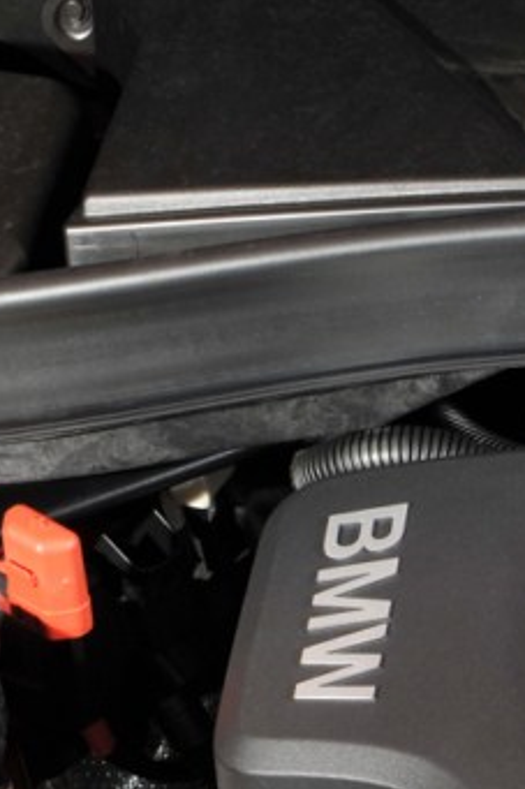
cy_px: 1158
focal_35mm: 169
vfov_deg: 11.7
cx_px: 1073
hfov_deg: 7.7
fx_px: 3700
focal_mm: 36
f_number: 13
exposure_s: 1/6
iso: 200
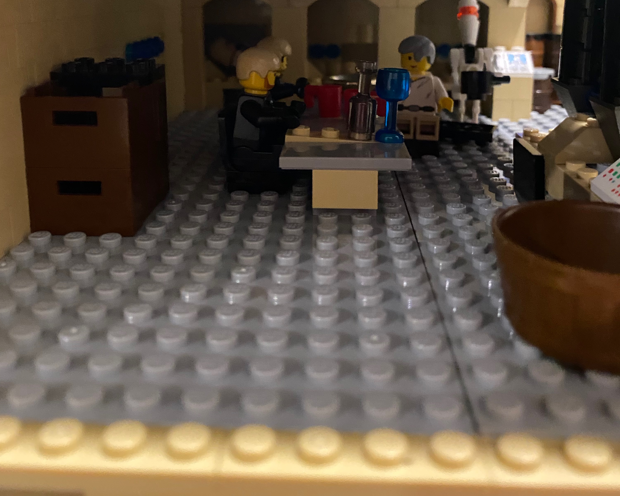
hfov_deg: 52.8
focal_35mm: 34
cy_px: 95
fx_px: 624
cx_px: 309
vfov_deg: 41.4
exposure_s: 1/30
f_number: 1.8
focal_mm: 4.25
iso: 1000
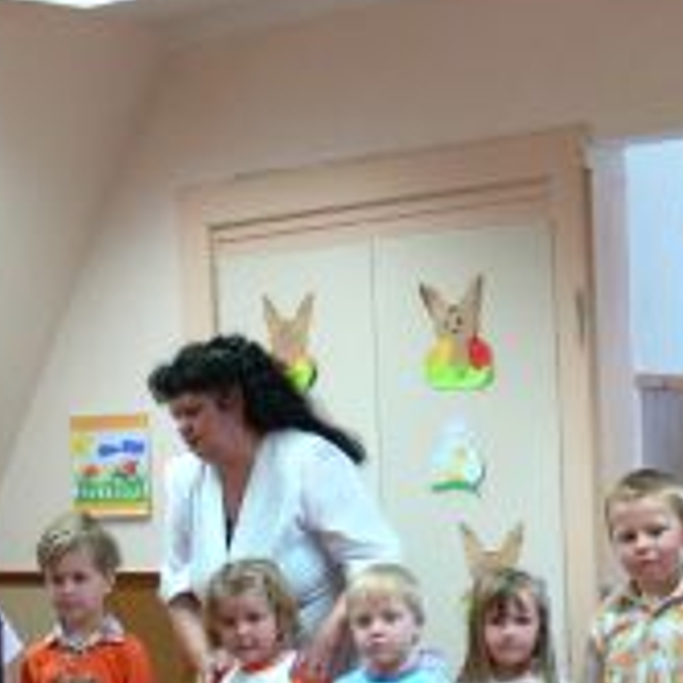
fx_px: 2076
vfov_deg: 18.6
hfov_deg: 18.7
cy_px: 512
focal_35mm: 93
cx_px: 374
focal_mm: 7.4
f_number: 2.8
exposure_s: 1/30
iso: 160
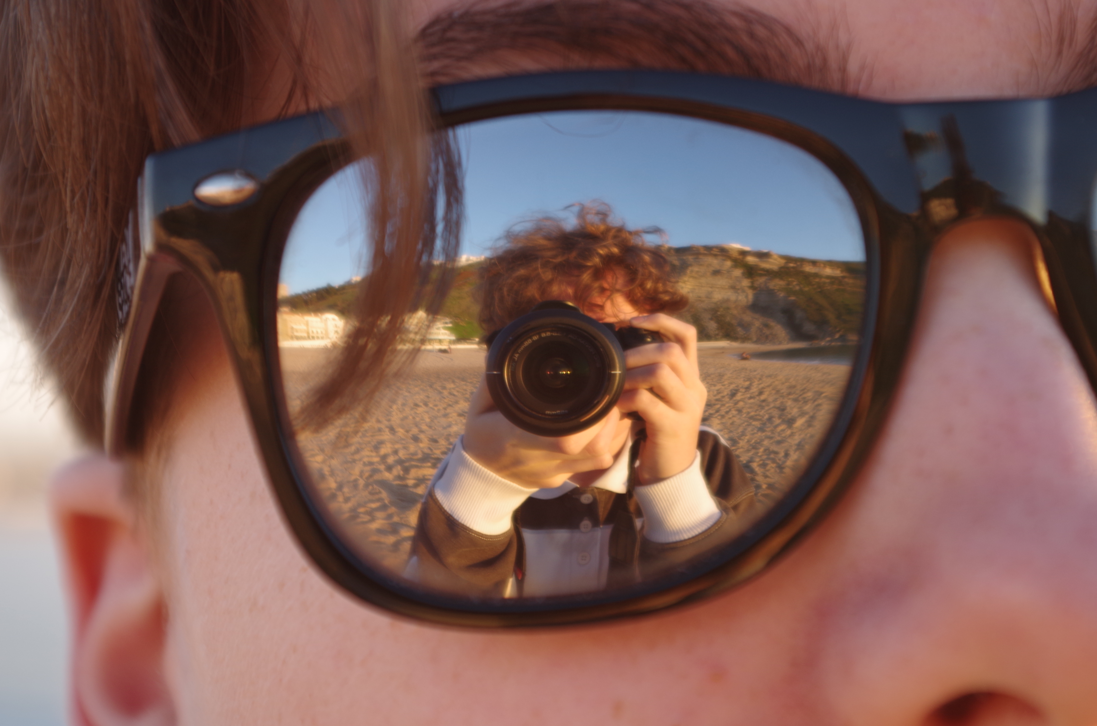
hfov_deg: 24.8
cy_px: 363
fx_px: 2494
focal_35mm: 82
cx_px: 548
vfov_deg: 16.6
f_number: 5.6
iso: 200
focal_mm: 55
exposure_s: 1/50
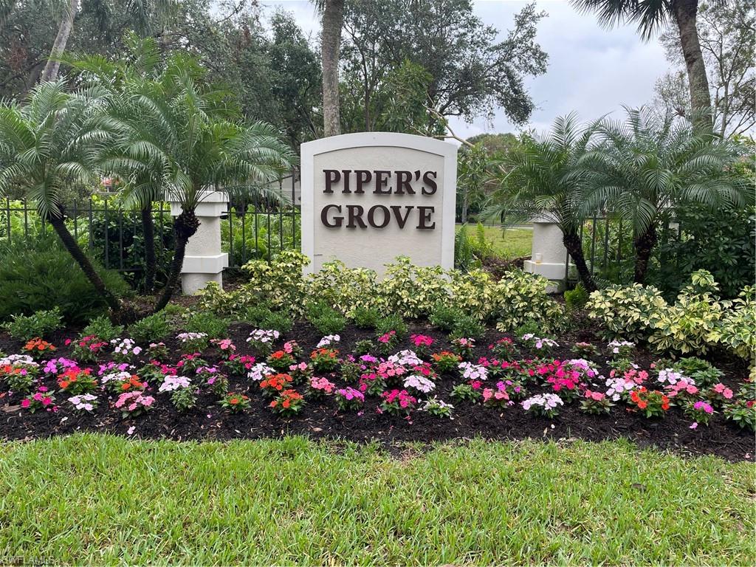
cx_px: 378
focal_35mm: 26
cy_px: 284
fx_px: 568
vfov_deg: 53.1
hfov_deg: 67.3
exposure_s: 1/149
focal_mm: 4.2
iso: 32
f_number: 1.6
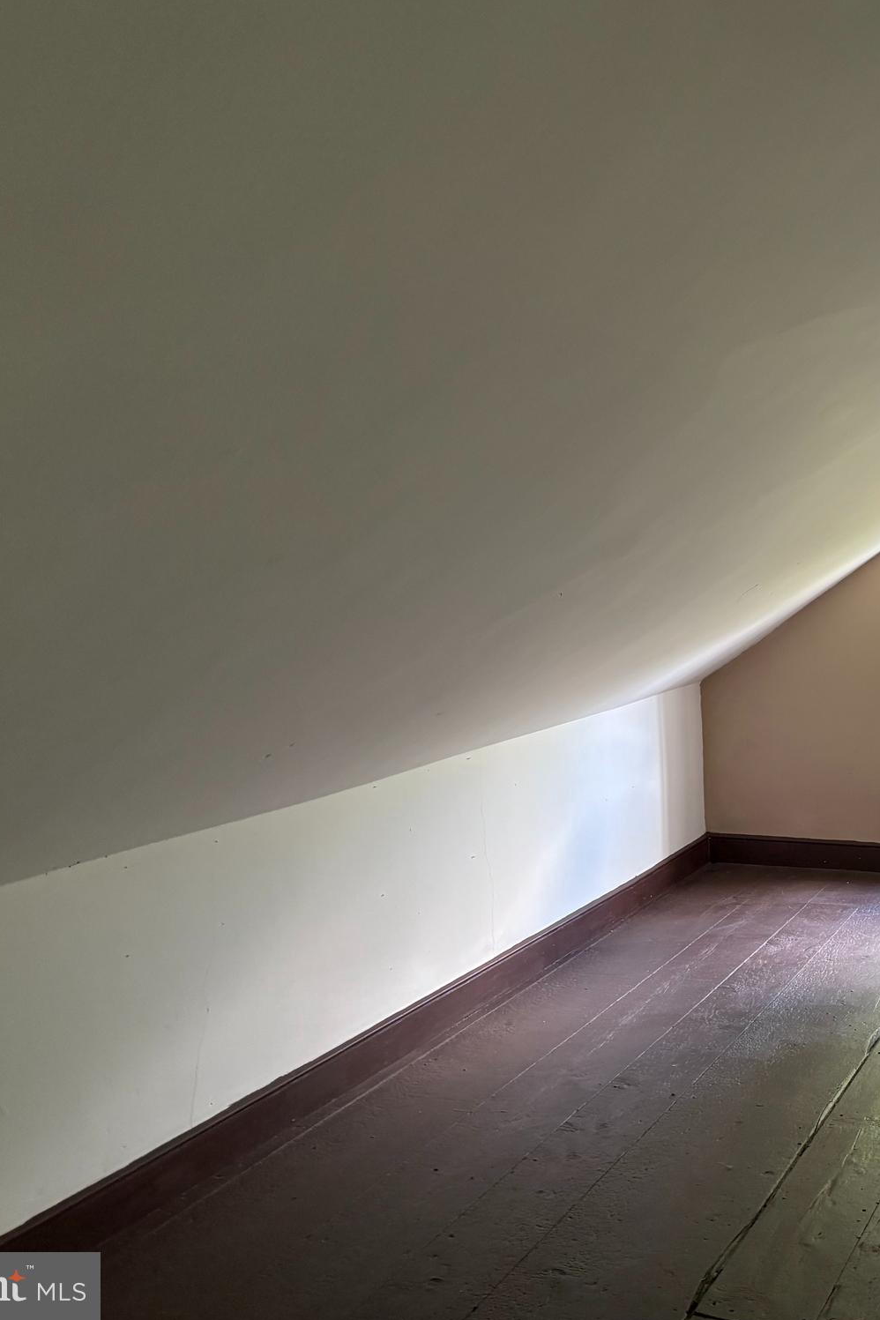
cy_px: 647
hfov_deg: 34.1
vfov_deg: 51.9
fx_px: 1357
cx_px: 783
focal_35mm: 37
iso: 200
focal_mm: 5.96
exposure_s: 1/60
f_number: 1.6
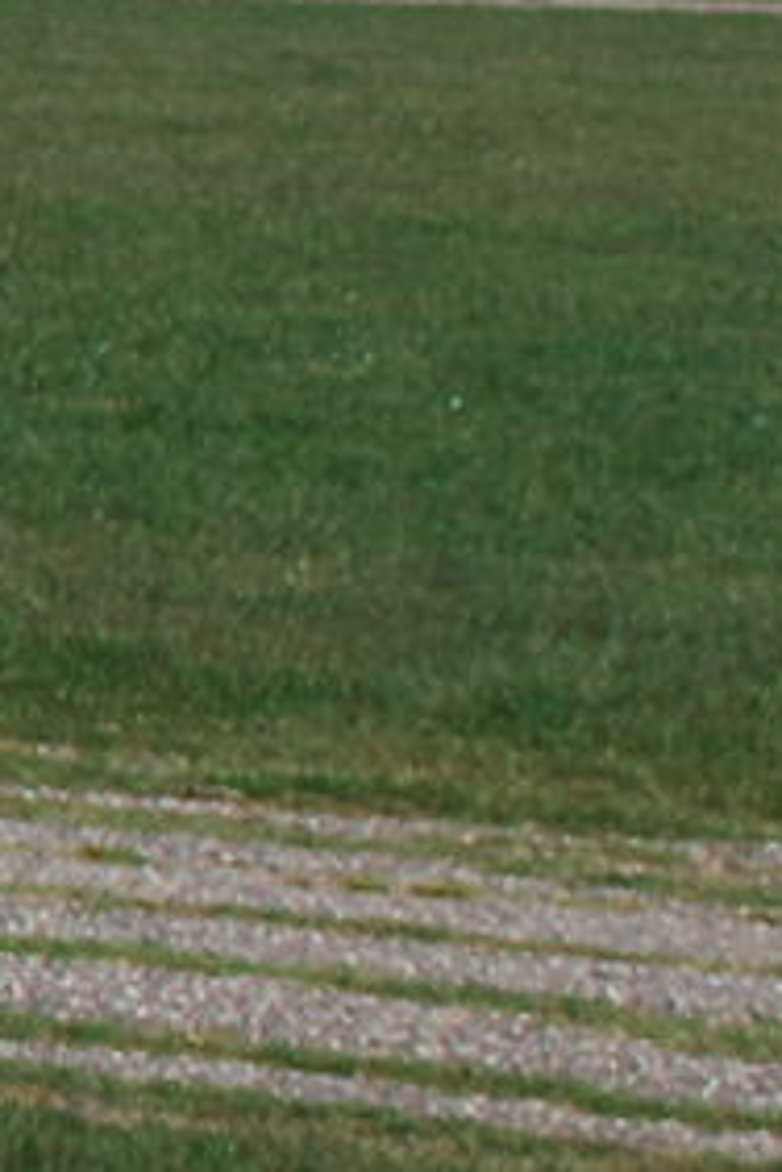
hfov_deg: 5.1
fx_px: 7461
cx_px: -2758
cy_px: -133
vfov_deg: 8.9
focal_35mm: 229
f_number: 11
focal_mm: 18
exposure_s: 1/100
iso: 100
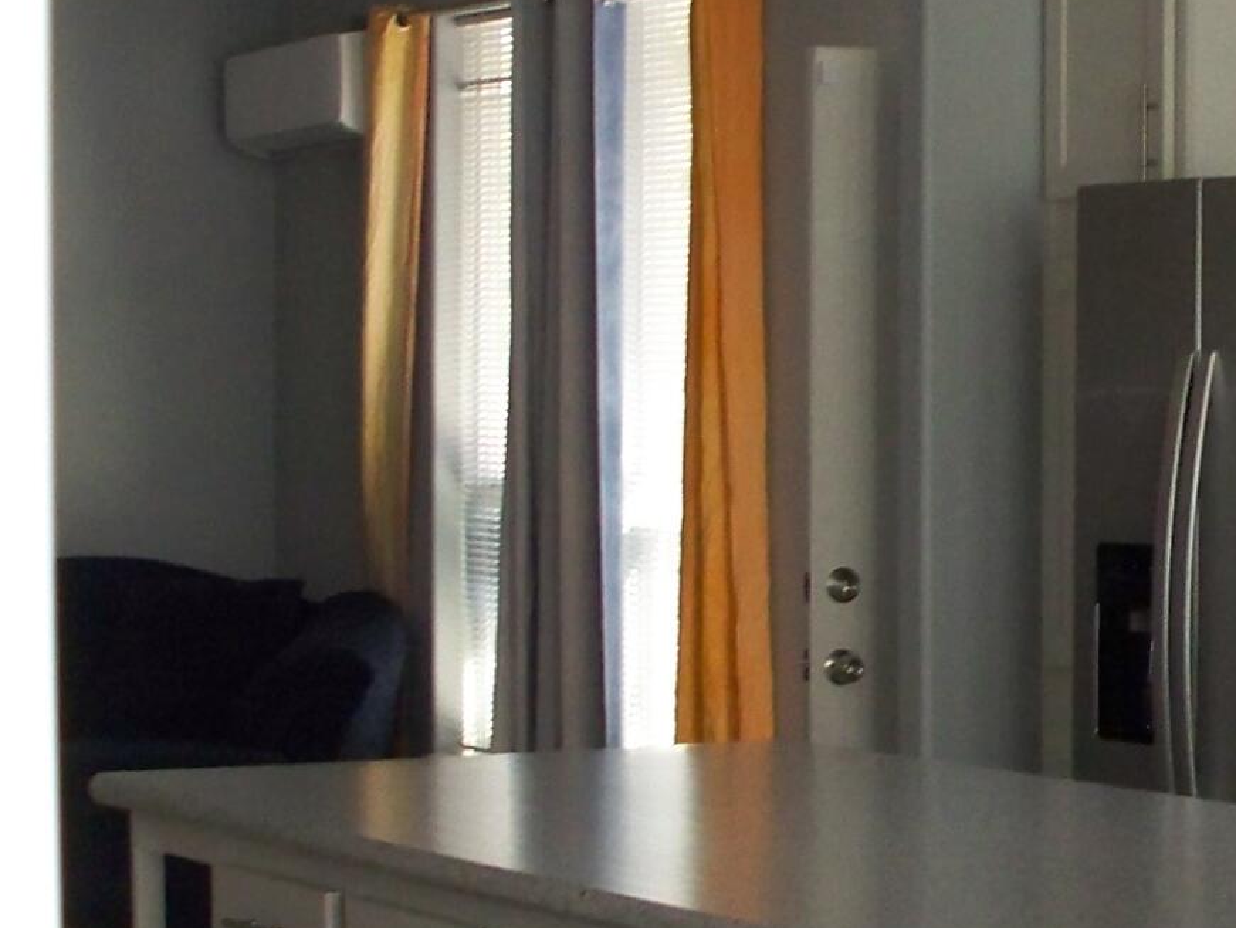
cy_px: 389
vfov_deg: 12.0
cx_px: 1447
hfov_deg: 15.4
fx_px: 4429
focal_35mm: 124
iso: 200
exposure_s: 1/60
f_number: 2.8
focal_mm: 7.54
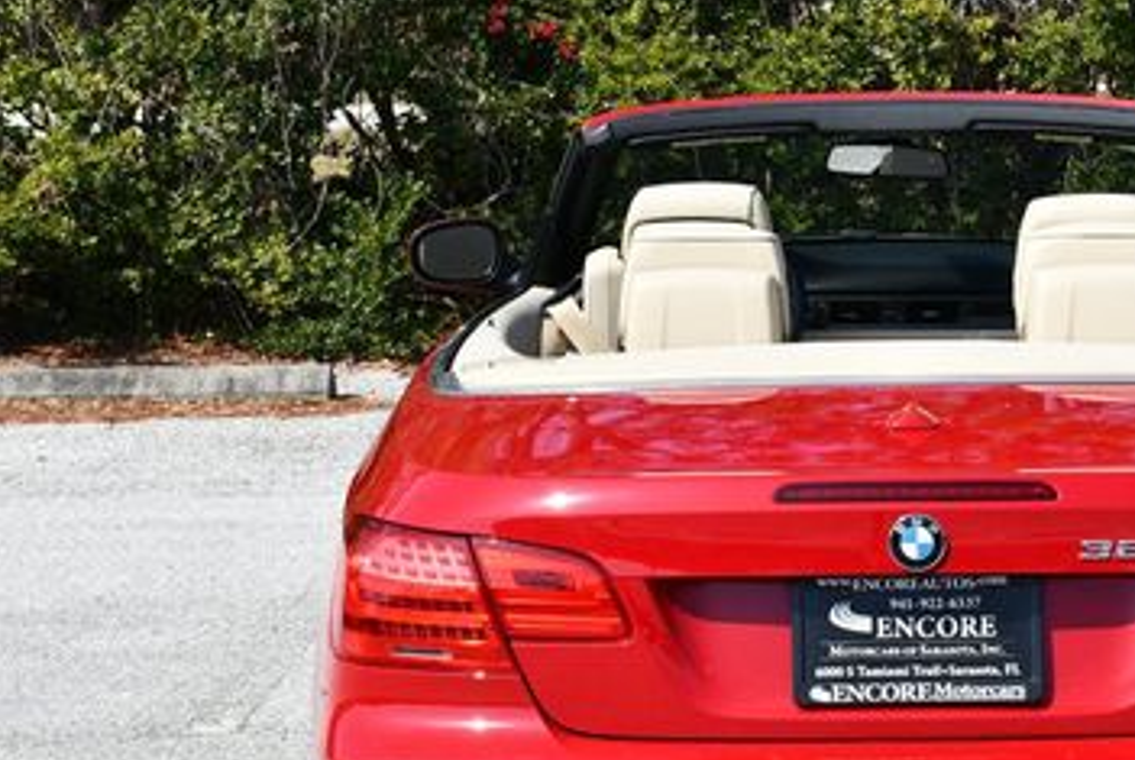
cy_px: 559
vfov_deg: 13.4
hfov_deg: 19.8
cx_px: 876
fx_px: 3220
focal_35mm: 102
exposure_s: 1/250
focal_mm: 28
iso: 110
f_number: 8
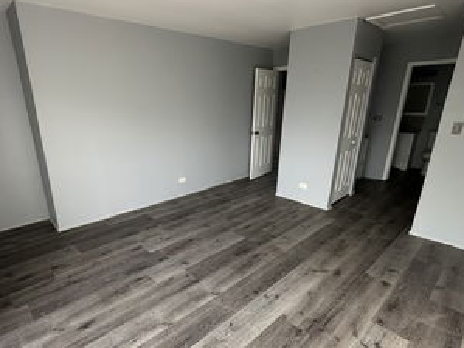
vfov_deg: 65.8
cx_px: 195
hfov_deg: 81.1
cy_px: 188
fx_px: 268
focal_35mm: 20
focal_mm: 2.22
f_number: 2.2
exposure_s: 1/99
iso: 160
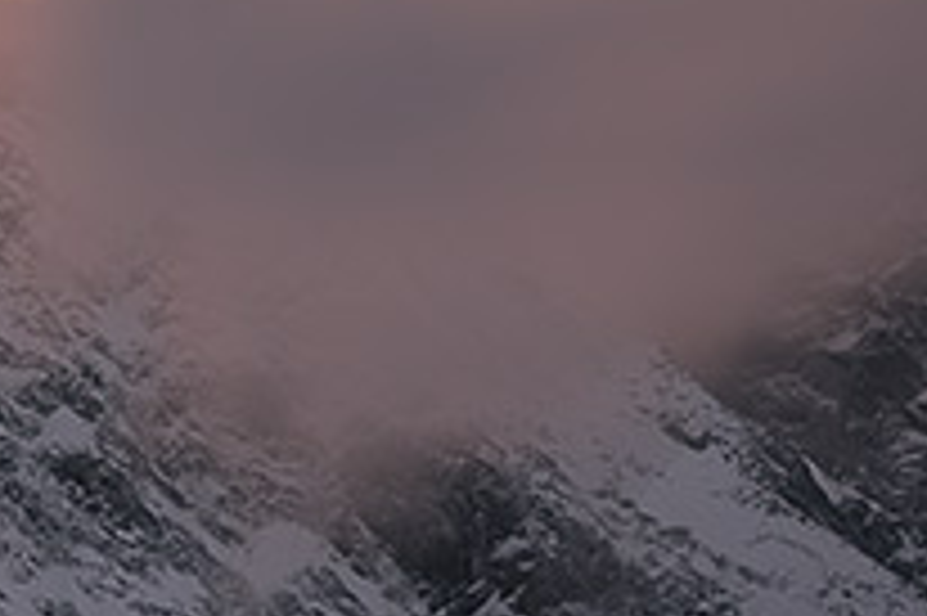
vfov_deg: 3.4
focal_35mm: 408
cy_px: -65
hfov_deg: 4.9
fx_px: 10497
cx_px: -1116
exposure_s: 78
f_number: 16
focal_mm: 70
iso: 64
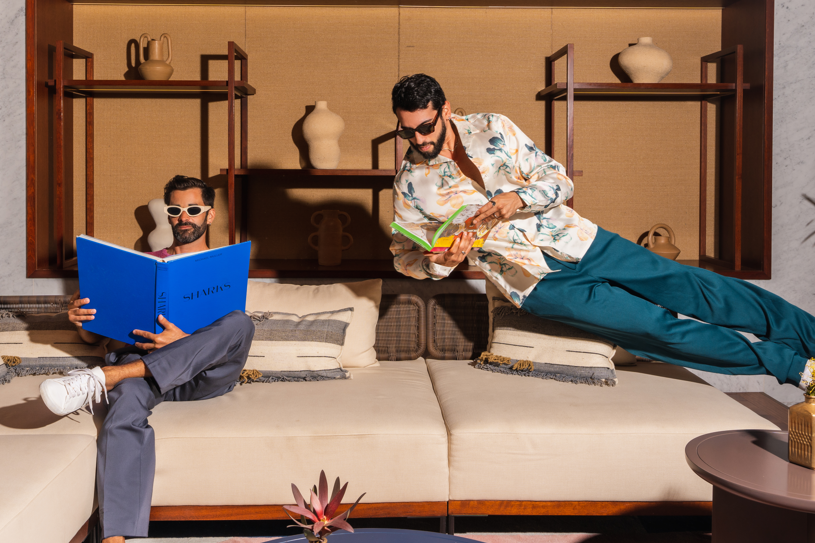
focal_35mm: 39
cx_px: 385
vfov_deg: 33.9
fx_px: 883
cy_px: 184
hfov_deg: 49.5
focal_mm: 29
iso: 200
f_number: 11
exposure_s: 1/250
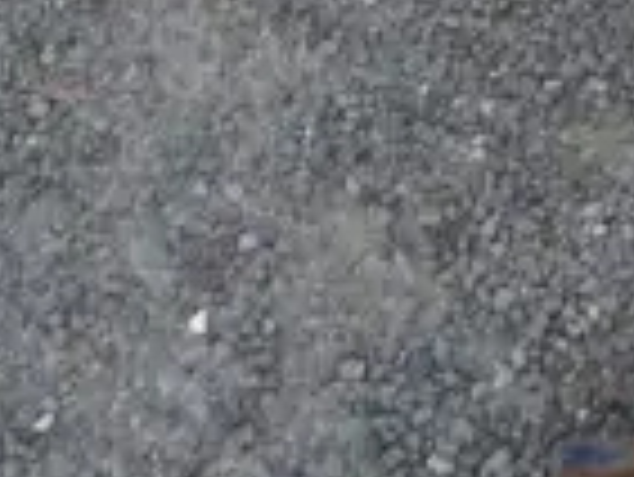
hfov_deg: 8.4
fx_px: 4253
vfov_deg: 5.7
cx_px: 886
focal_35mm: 232
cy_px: -1213
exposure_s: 1/160
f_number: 4.5
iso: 200
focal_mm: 16
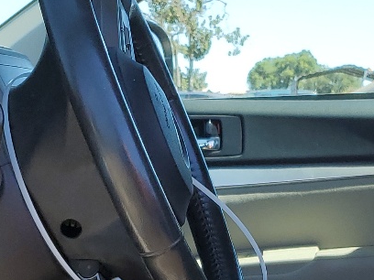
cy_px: 444
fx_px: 1102
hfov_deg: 19.2
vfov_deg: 13.5
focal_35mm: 102
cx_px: 228
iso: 50
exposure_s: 1/769
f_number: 1.5
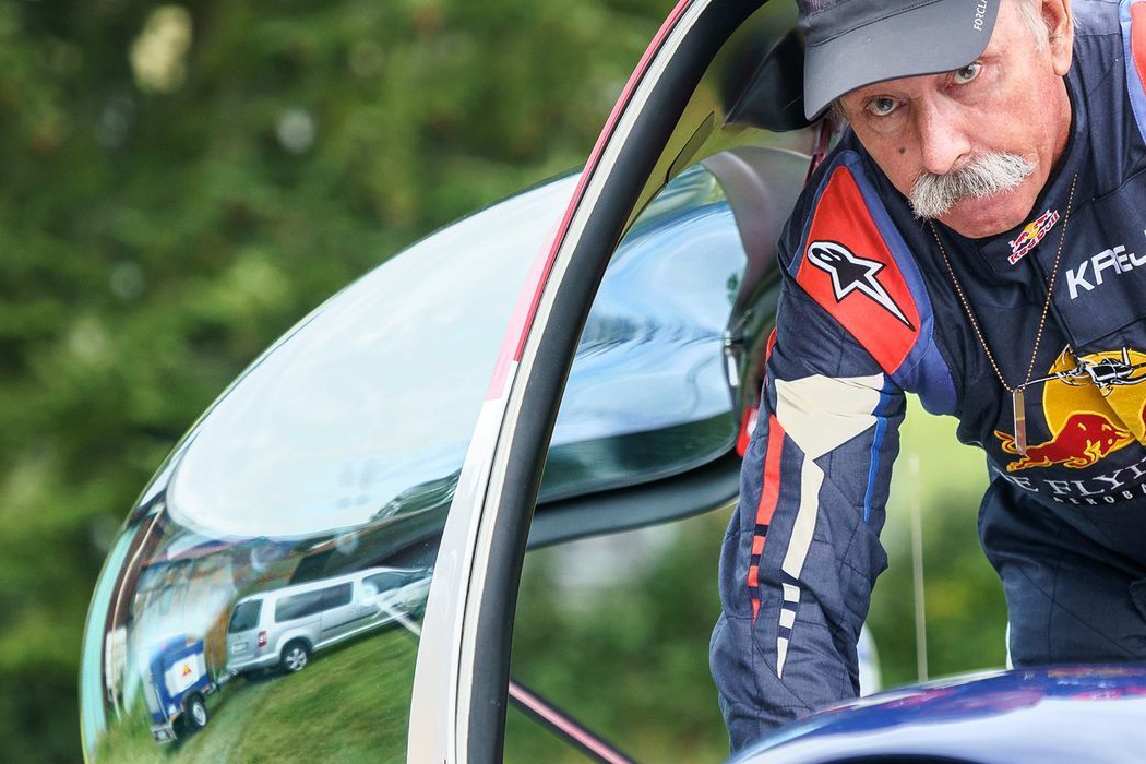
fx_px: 10218
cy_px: 494
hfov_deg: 6.4
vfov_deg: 4.3
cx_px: 905
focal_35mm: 321
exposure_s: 1/1000
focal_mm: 172
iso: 640
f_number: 5.6
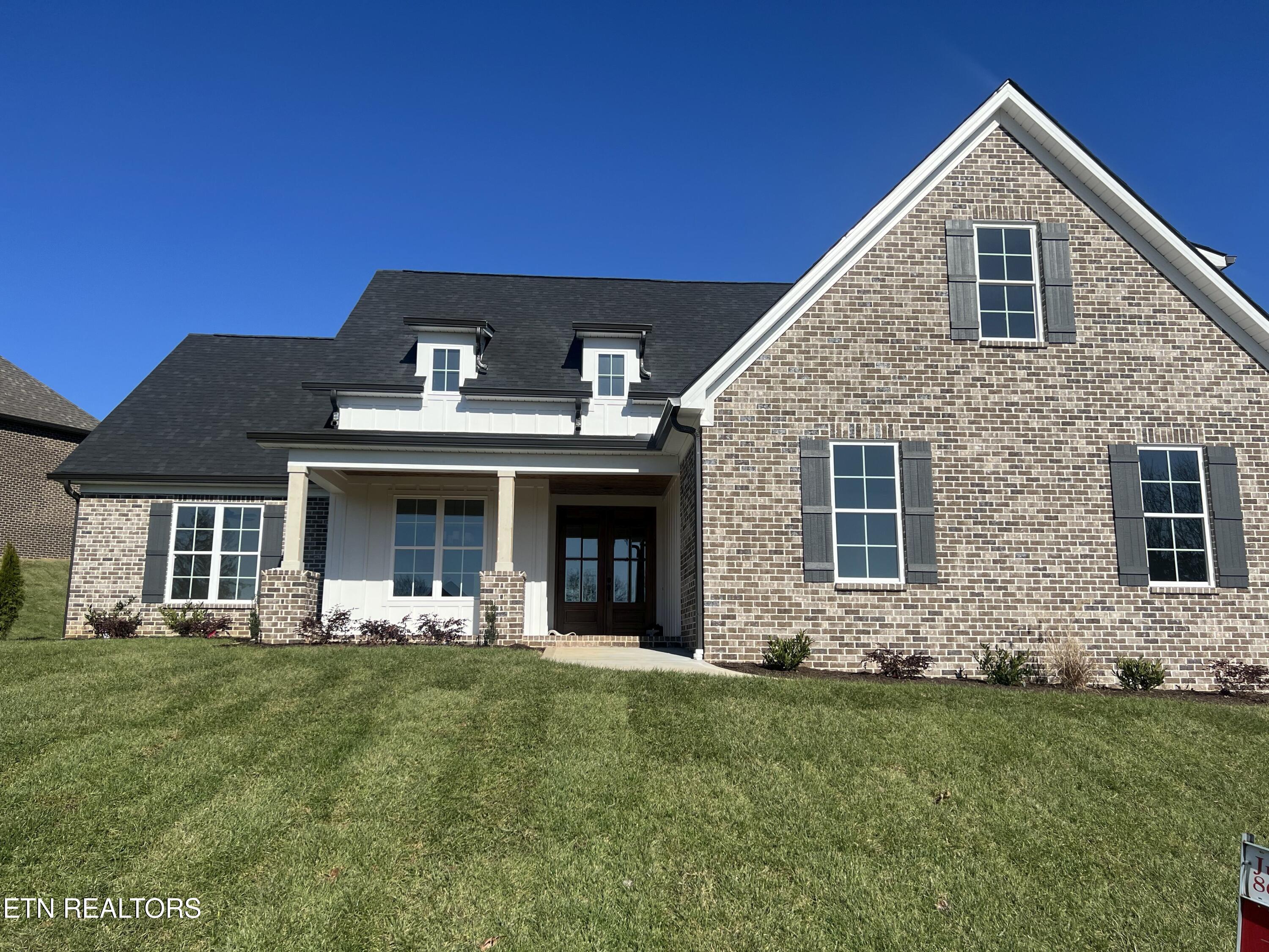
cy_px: 476
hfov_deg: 67.3
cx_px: 634
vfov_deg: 53.1
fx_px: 953
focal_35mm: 26
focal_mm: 5.7
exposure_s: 1/6993
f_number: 1.5
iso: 50
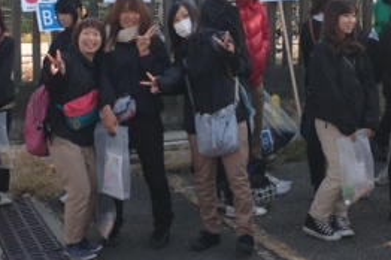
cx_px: 164
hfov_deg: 24.2
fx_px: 911
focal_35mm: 84
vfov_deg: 16.1
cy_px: 69
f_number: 2.4
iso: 50
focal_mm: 4.13
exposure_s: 1/441
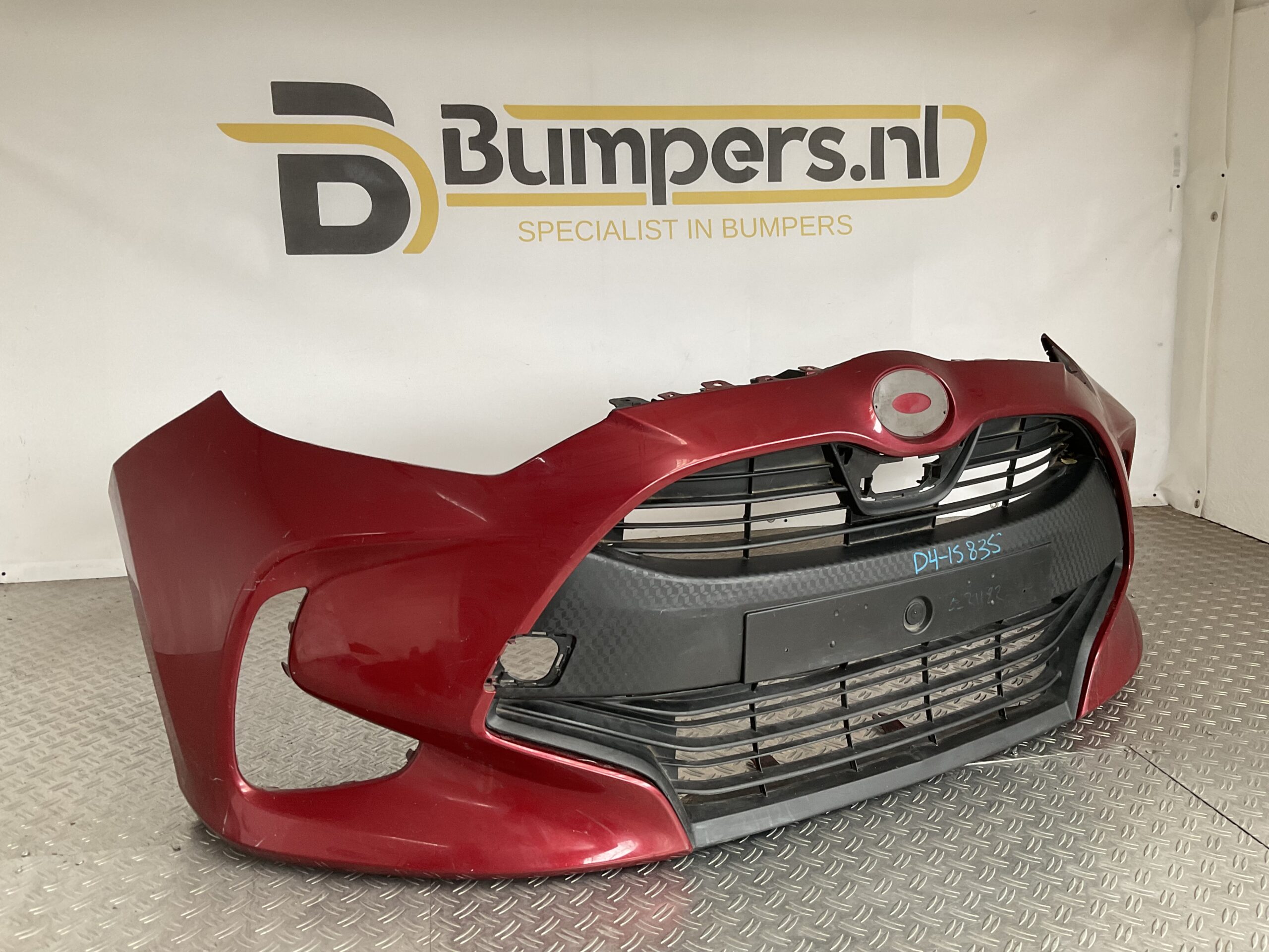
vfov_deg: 48.2
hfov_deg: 61.7
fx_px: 1063
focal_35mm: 29
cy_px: 476
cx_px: 634
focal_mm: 3
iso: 50
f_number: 1.8
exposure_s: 1/50
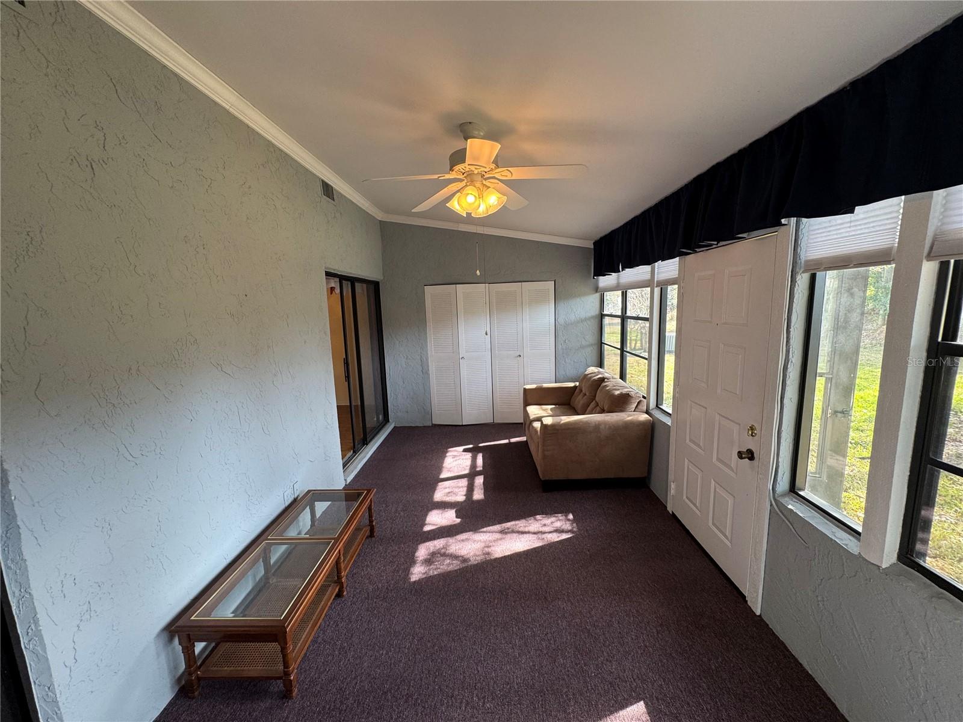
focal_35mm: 14
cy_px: 361
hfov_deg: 102.1
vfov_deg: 85.7
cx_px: 482
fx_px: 389
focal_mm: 2.22
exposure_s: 1/120
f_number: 2.2
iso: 160
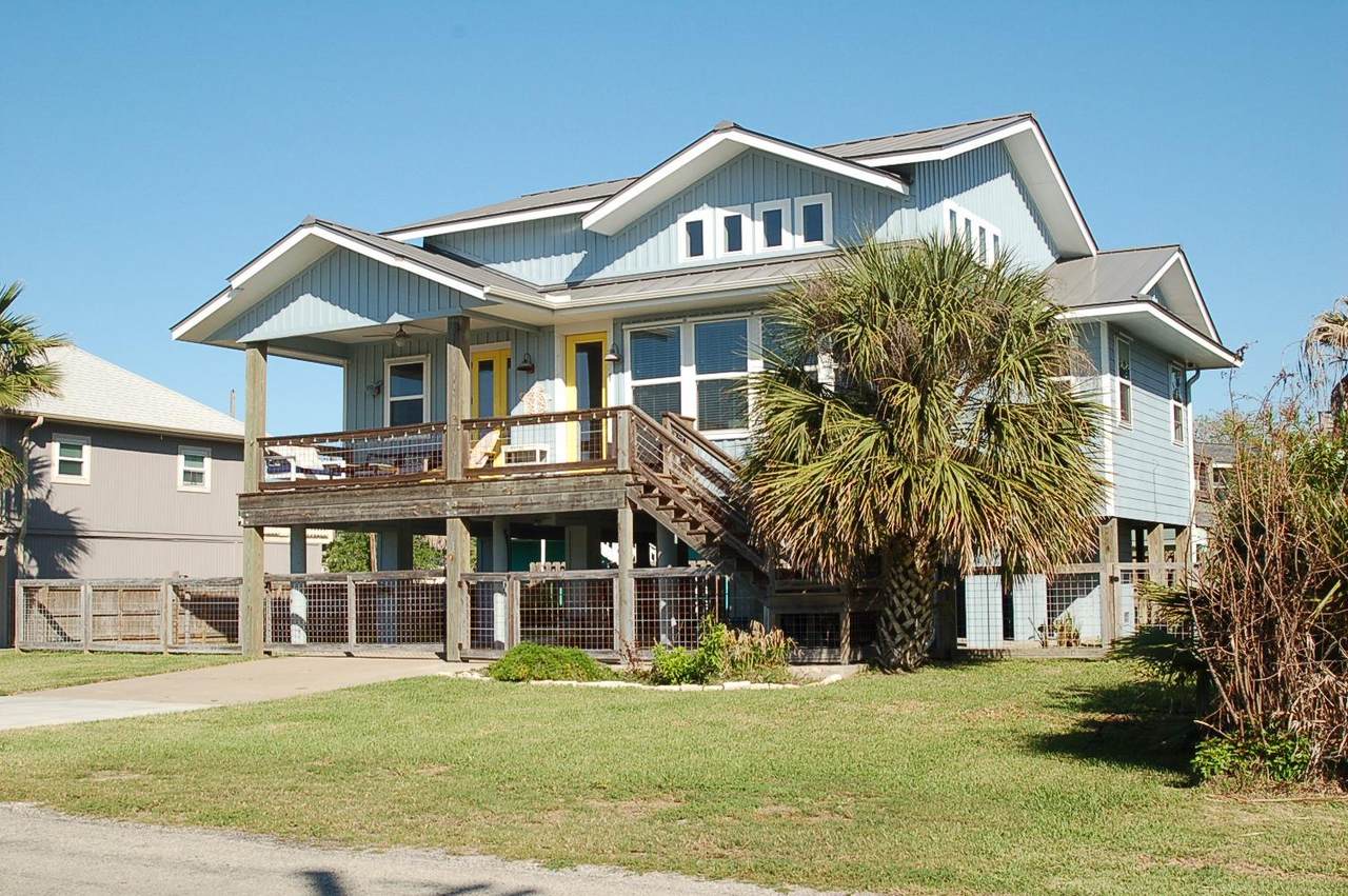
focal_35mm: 42
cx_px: 674
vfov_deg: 31.8
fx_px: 1571
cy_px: 448
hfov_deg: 46.4
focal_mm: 28
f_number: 9
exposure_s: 1/320
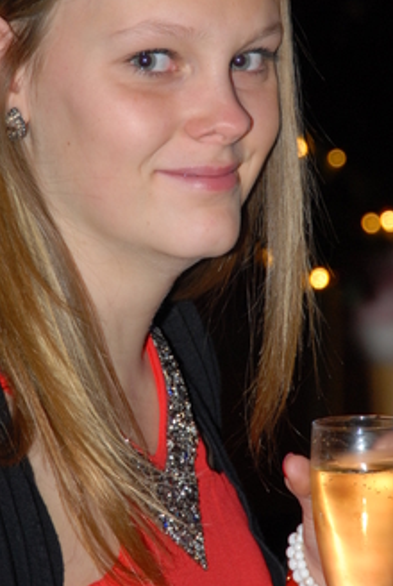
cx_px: 152
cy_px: 245
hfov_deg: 4.6
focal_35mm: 302
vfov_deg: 6.8
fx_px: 4924
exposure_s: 1/60
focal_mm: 110
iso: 400
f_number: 5.6
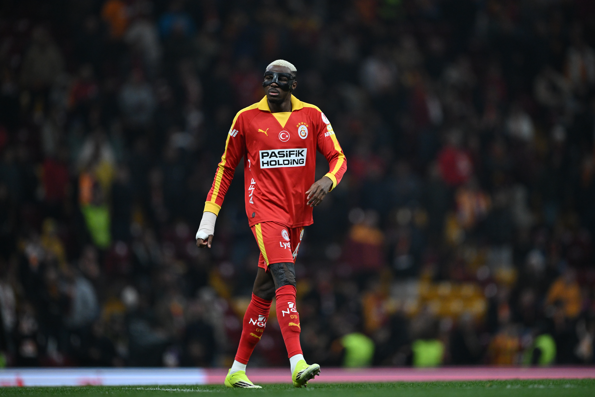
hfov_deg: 5.2
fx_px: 6611
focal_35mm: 400
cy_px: 198
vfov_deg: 3.4
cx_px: 298
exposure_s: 1/3200
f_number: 2.8
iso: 3200
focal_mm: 400
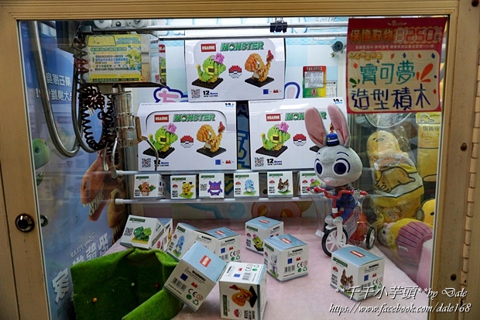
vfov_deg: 53.1
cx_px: 240
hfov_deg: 73.8
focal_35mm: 24
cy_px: 160
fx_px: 320
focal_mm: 16
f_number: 4
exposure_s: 1/160
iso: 320
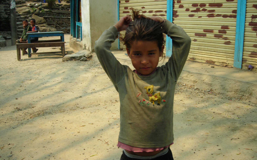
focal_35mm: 41
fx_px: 287
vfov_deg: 31.3
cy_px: 78
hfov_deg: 48.2
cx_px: 129
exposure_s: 1/337
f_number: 3.2
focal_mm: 6.3
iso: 50
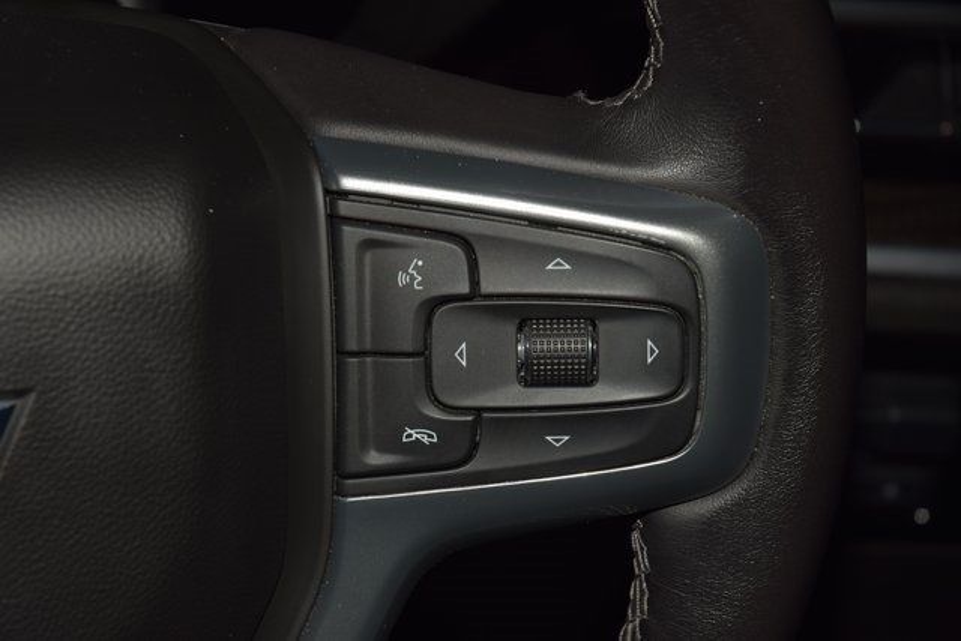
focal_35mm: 105
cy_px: 320
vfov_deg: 13.0
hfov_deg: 19.5
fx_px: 2803
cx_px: 480
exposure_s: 1/125
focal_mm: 70
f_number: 8
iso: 100
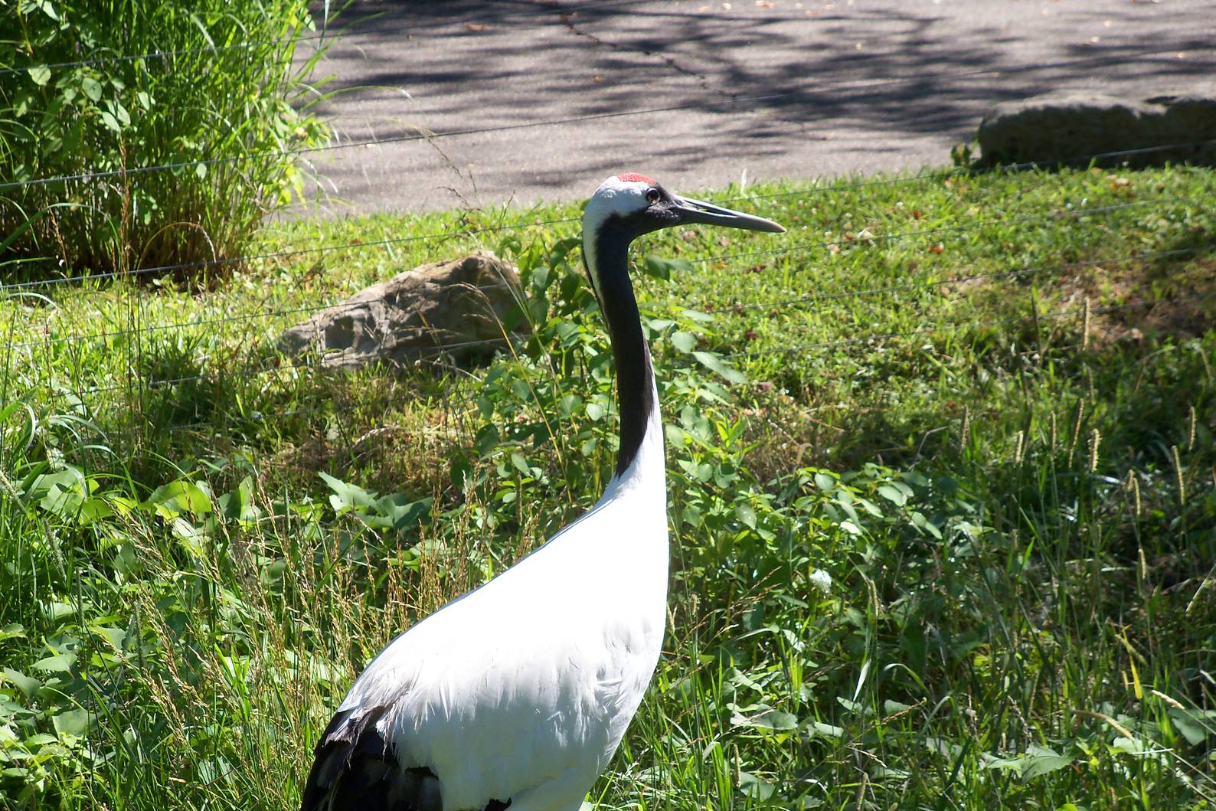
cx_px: 606
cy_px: 446
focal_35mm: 153
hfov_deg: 13.4
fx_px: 5168
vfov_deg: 9.0
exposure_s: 1/400
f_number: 4.3
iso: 100
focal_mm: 25.8
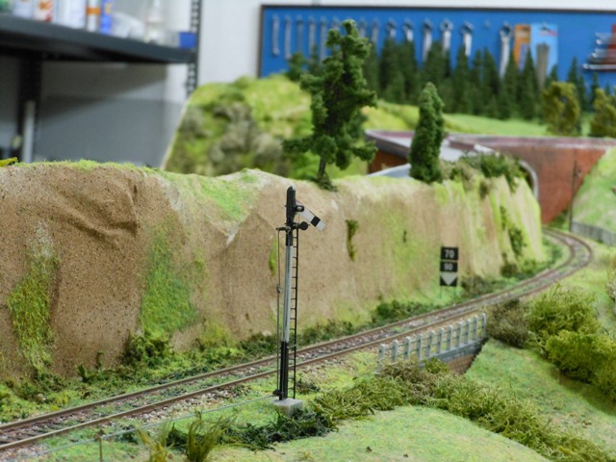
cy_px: 231
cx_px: 308
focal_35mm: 87
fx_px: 1548
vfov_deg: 17.0
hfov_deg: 22.5
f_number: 5.3
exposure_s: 1/10
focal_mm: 15.6
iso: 400
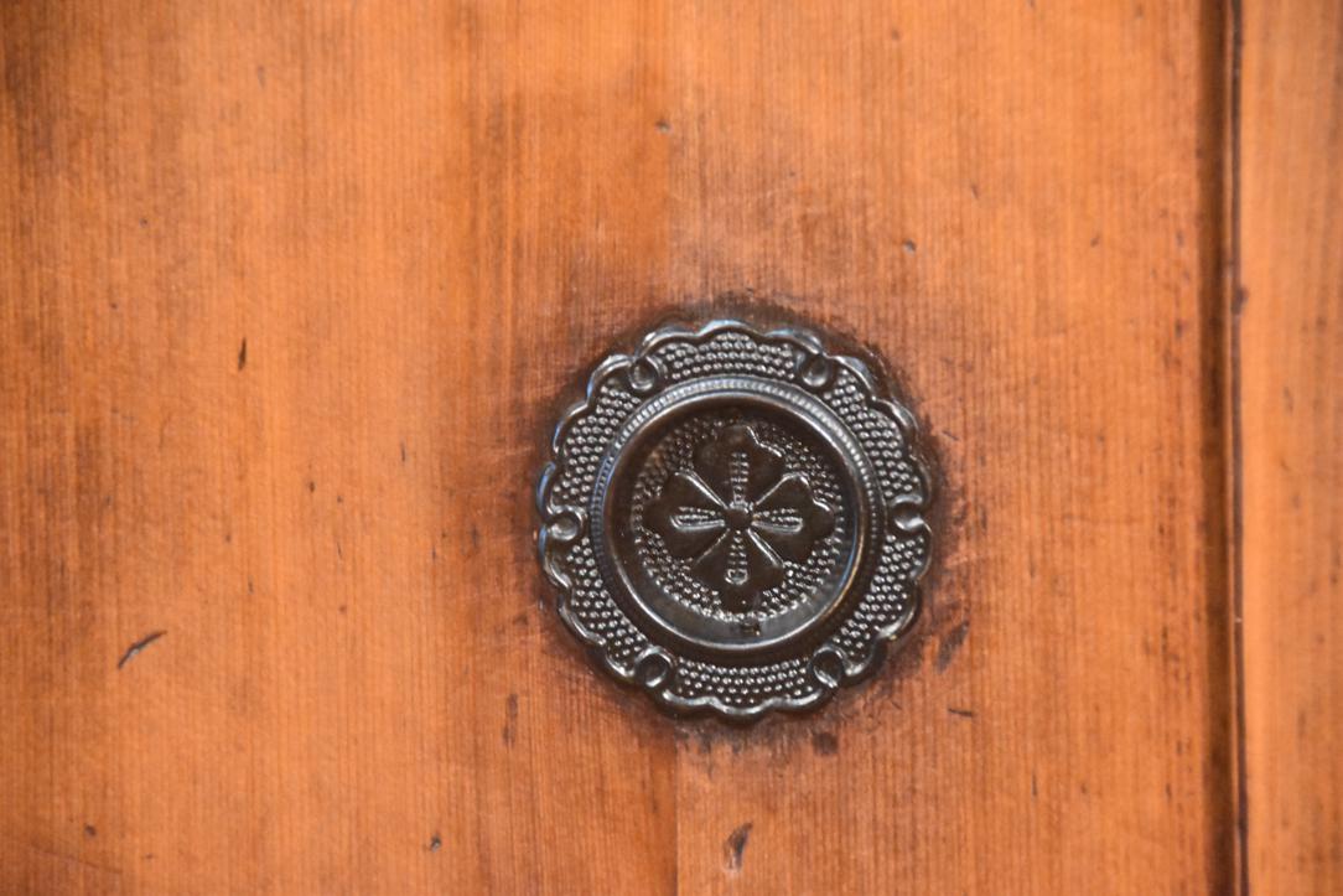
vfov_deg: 4.4
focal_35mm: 315
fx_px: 11752
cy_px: 448
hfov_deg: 6.5
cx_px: 672
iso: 10000
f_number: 6.3
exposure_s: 1/125
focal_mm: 210
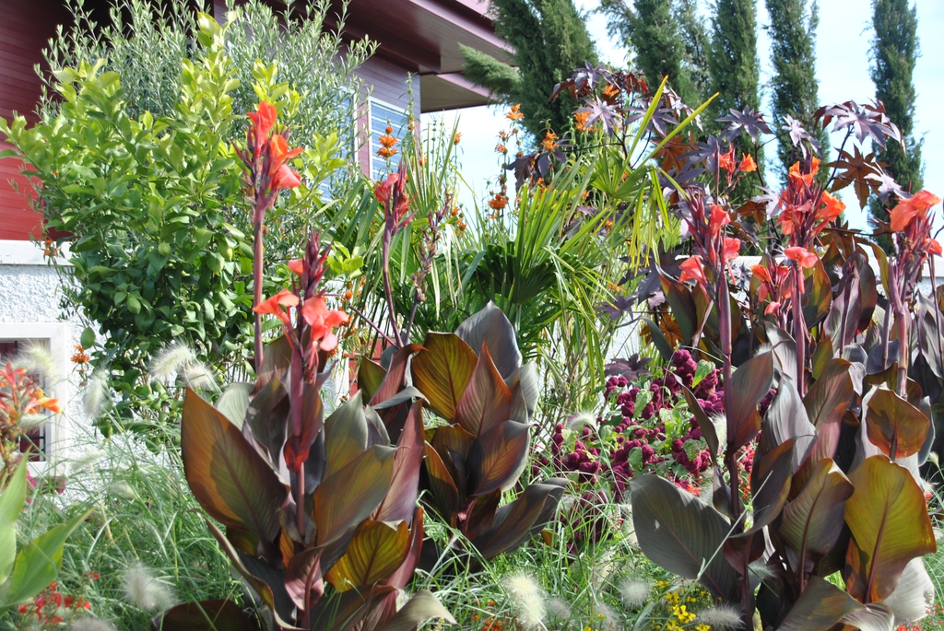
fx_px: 1654
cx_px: 472
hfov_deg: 31.9
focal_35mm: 63
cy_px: 316
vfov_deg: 21.6
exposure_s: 1/160
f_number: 6.3
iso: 100
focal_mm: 42
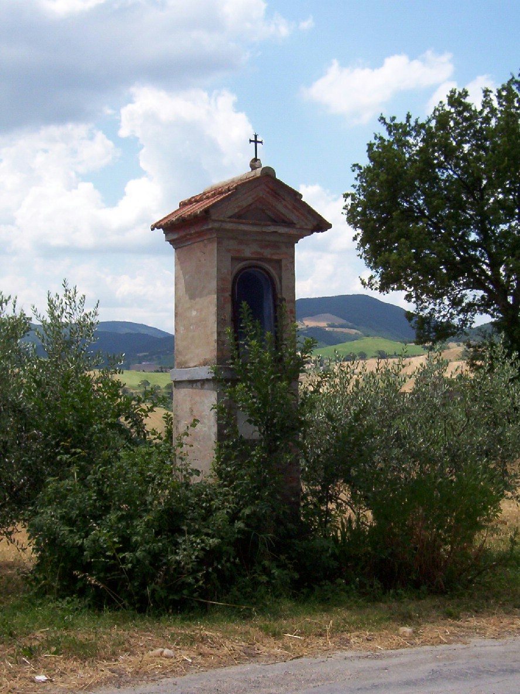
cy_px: 347
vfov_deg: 37.5
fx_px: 1021
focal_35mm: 51
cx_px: 260
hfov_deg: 28.6
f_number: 5.97
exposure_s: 1/600
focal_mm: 7.88
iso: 100
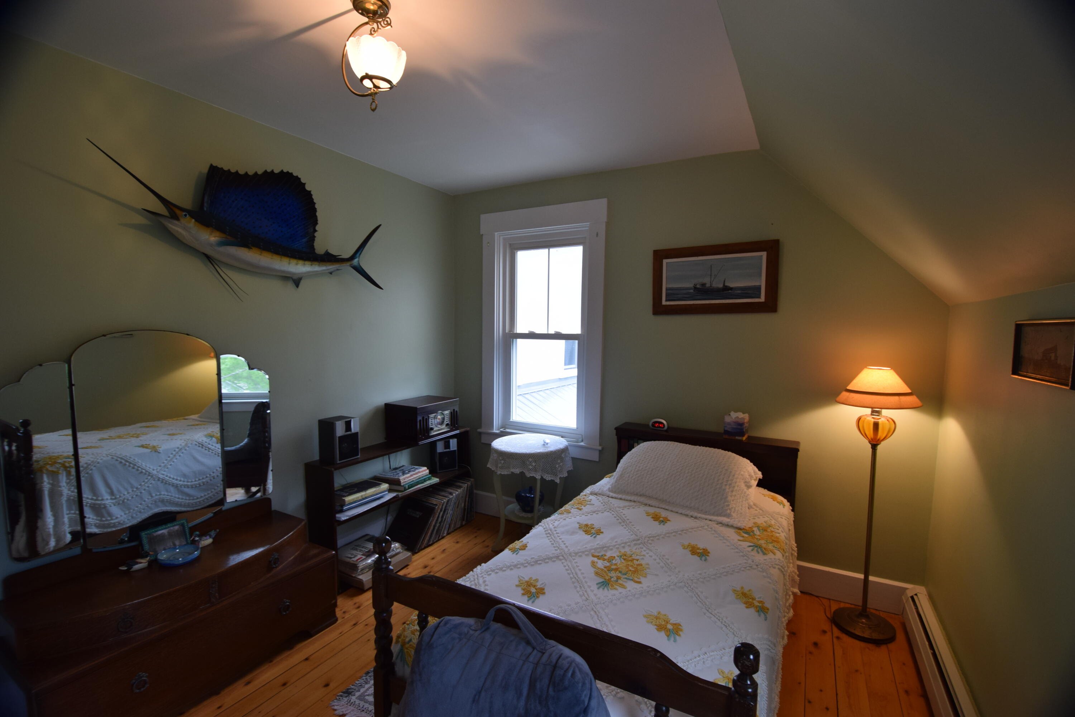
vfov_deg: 77.3
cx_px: 538
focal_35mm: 15
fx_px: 448
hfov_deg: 100.4
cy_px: 358
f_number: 4.5
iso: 400
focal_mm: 10
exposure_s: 1/80
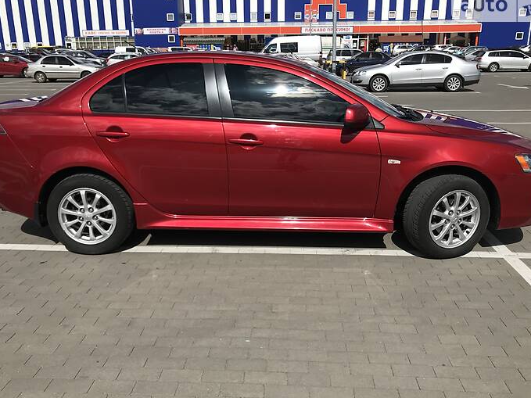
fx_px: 506
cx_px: 263
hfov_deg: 55.4
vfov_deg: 42.9
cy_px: 213
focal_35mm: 33
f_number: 1.8
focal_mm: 4
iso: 20
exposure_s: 1/3425
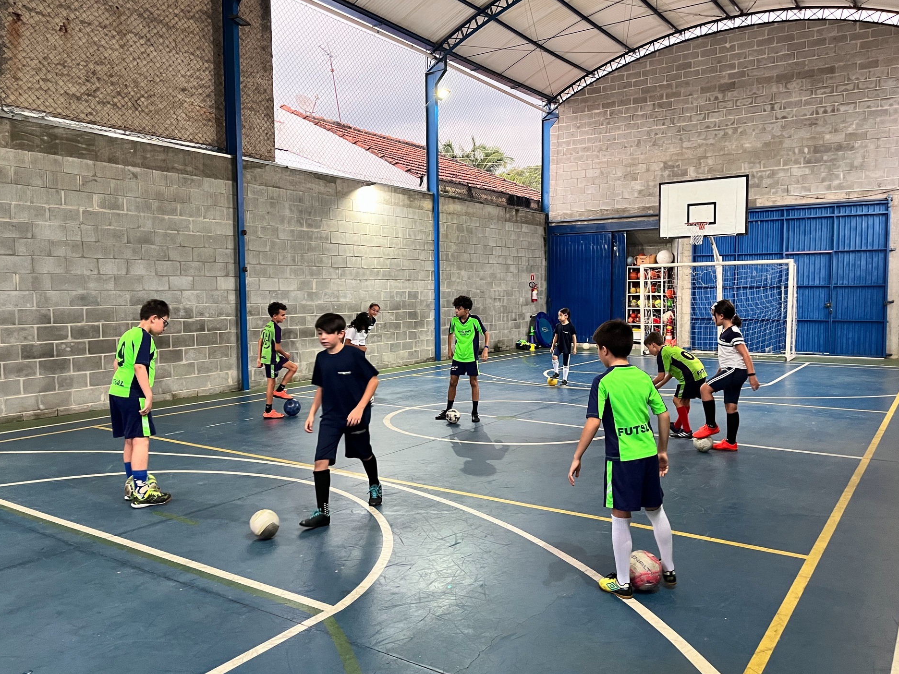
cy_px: 336
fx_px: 727
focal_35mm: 28
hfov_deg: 63.4
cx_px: 433
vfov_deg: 49.7
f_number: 1.6
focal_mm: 5.1
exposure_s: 1/60
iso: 250
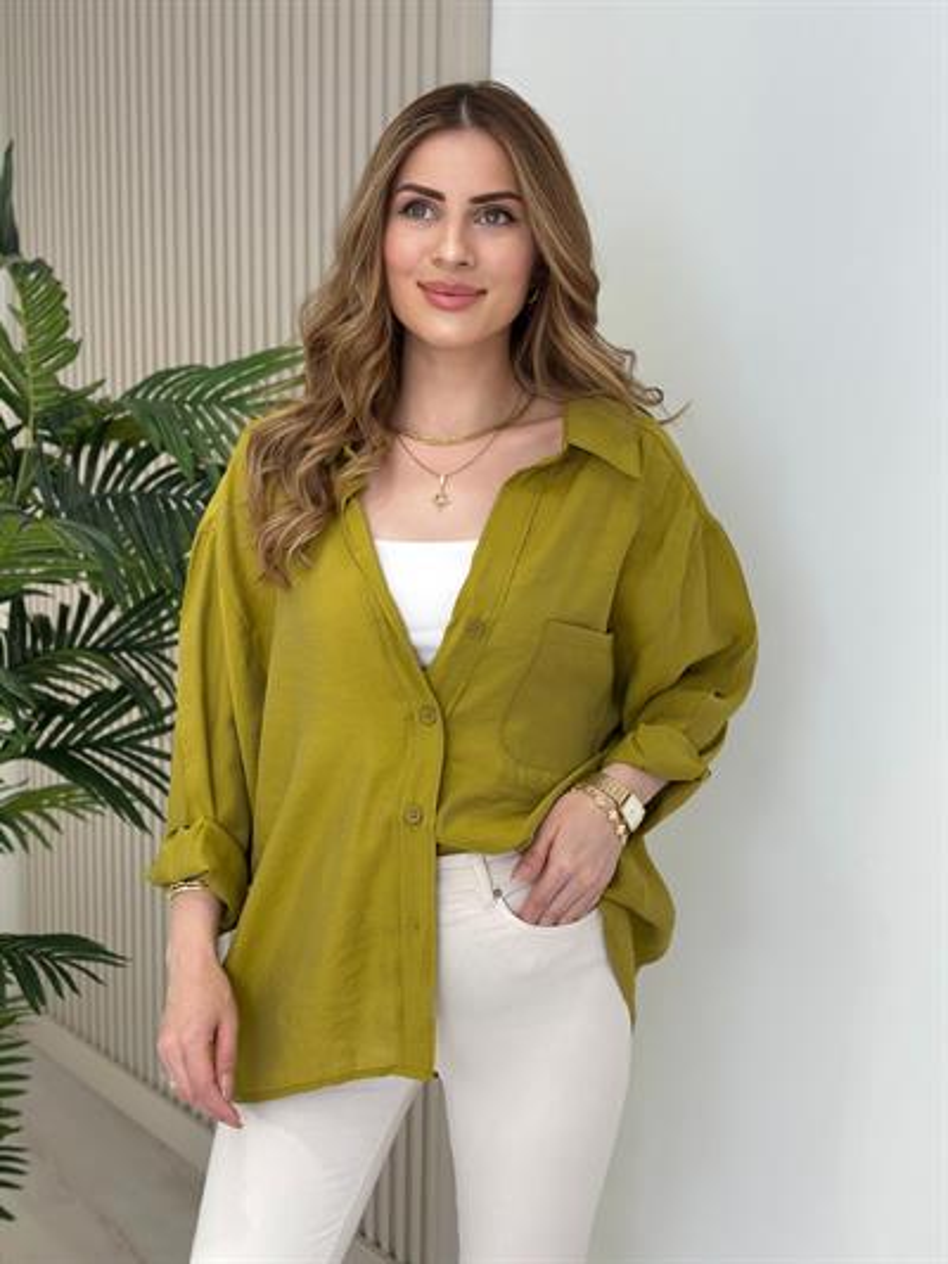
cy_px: 632
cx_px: 474
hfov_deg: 30.3
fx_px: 1752
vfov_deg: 39.6
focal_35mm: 48
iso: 80
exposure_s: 1/251
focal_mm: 6.86
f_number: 1.78
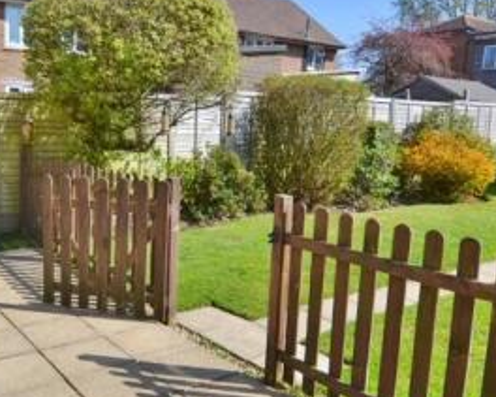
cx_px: 168
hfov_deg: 50.7
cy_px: 202
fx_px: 514
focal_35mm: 35
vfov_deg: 42.2
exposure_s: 1/250
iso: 100
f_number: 7.1
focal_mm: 10
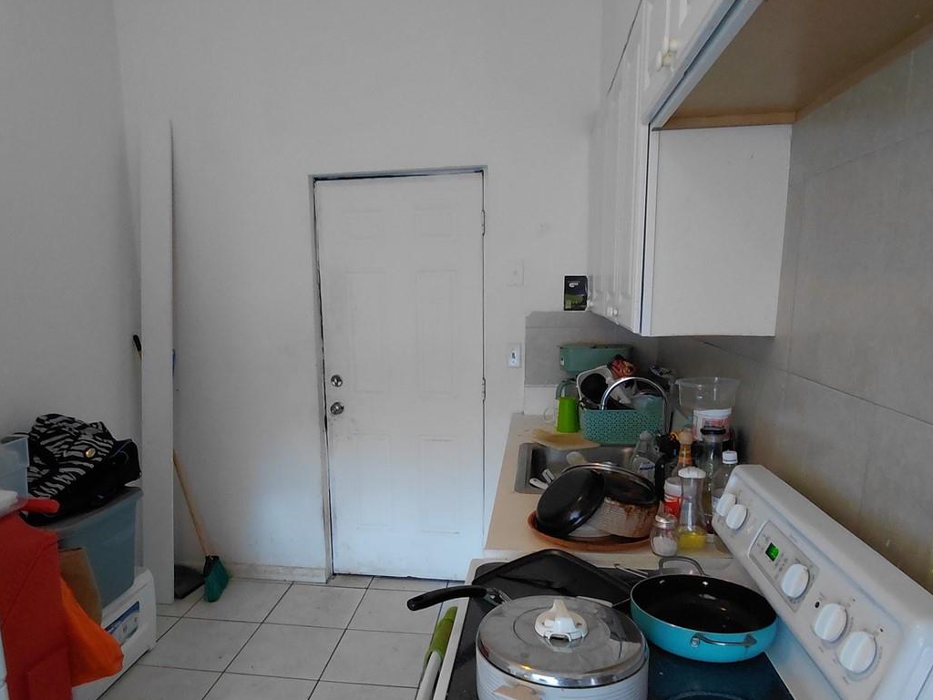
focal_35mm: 25
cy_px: 413
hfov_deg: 69.3
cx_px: 429
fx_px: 674
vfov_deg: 54.6
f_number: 2.2
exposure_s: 1/40
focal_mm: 1.64
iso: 200
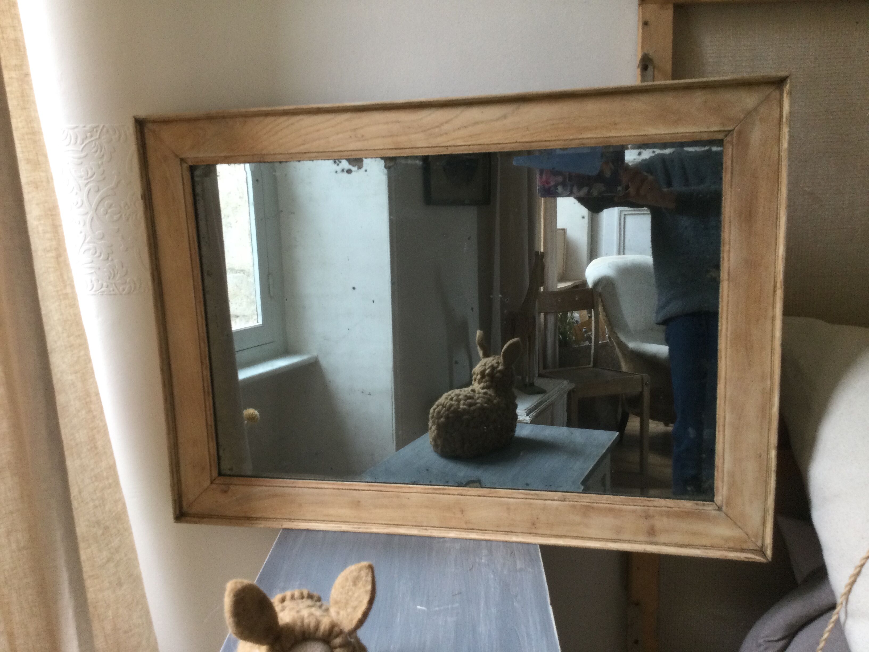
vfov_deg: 45.4
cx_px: 434
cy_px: 326
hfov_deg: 58.4
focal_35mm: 31
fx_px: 778
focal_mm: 3.3
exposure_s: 1/33
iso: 100
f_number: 2.4
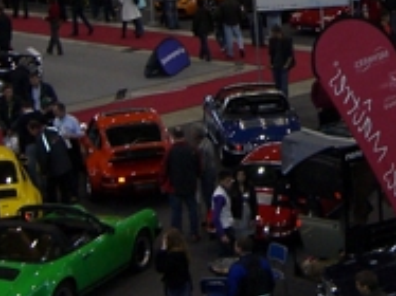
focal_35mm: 130
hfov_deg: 15.0
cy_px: 32
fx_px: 1486
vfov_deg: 11.3
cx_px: 377
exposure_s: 1/60
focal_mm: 6.2
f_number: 2.7
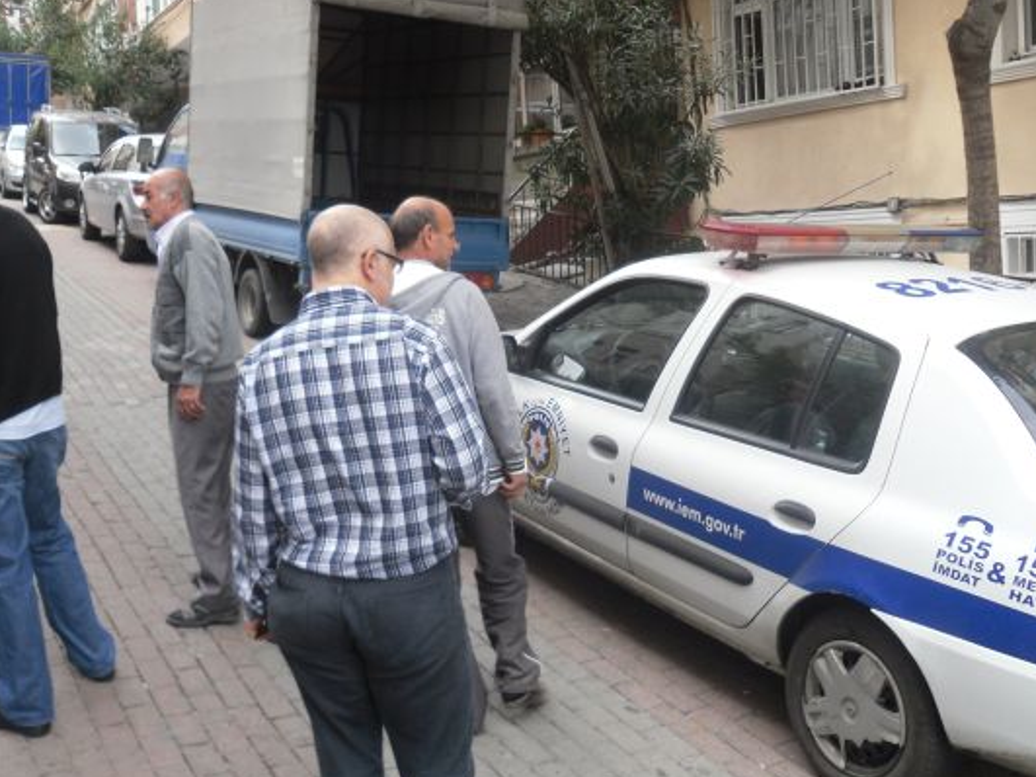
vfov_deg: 35.1
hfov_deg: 45.8
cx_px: 494
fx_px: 1227
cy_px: 396
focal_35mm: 41
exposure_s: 1/94
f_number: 2.8
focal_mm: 6
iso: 80
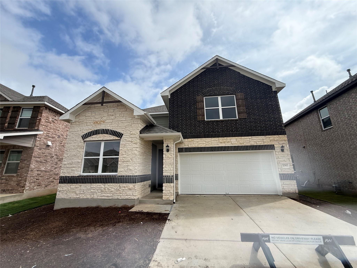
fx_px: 144
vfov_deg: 85.7
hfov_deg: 102.1
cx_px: 178
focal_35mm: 14
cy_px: 134
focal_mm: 2.22
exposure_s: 1/1961
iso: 64
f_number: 2.2
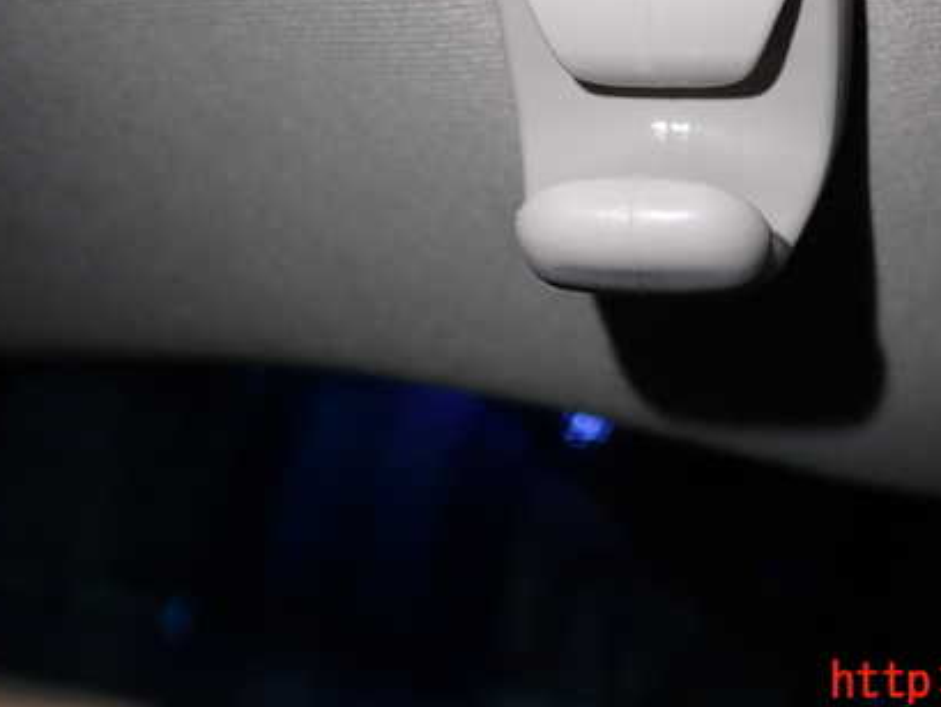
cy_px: 193
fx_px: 1196
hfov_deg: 42.1
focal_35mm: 44
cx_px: 660
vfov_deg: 32.4
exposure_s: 1/60
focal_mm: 5.4
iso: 160
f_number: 2.3
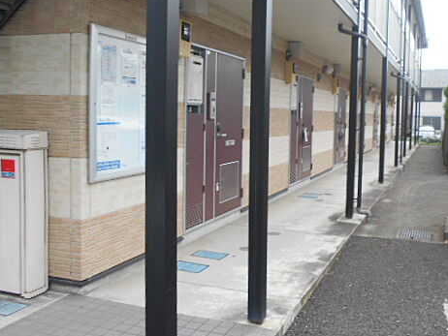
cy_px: 141
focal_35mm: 36
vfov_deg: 39.6
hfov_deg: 50.7
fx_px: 466
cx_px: 287
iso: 80
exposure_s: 1/250
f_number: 3.2
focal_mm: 4.6
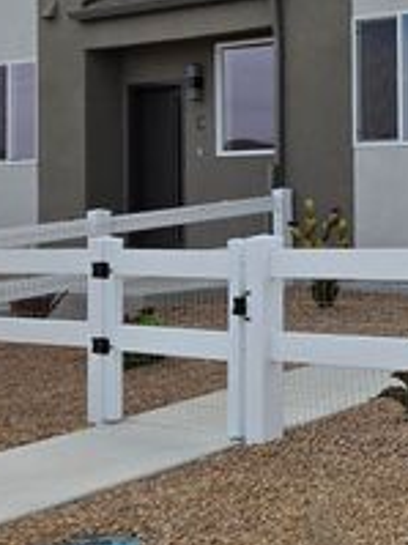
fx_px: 1211
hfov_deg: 16.9
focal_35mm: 77
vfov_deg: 25.1
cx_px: 649
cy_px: 144
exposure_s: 1/3418
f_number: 1.8
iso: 25
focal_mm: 5.4
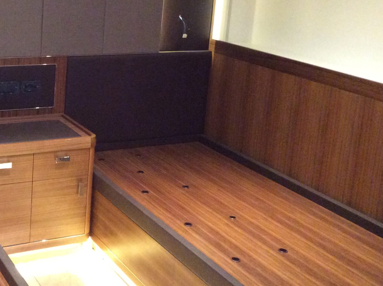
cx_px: 54
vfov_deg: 24.8
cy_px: 60
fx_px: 641
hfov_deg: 32.0
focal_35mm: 58
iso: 400
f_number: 2.4
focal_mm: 3.3
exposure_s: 1/15
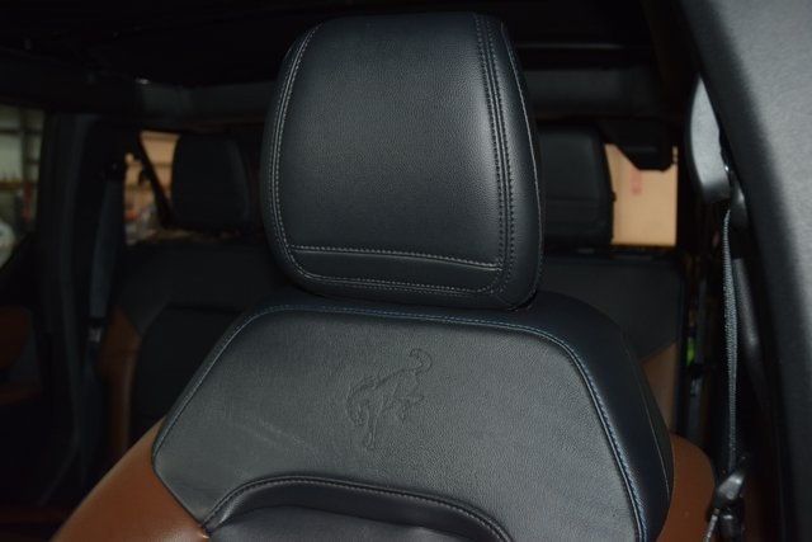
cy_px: 271
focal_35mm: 36
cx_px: 406
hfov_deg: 53.1
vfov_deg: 36.9
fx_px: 812
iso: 1400
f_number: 3.8
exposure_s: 1/40
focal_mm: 24
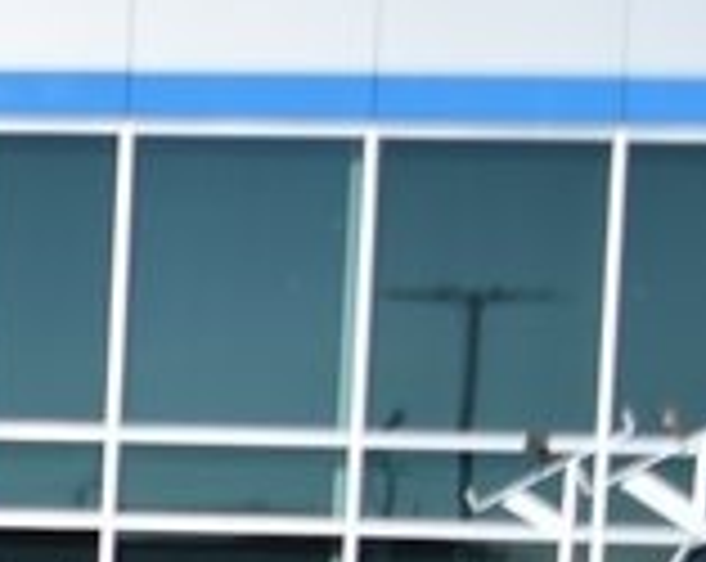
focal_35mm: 221
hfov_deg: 8.1
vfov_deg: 6.7
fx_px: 4609
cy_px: 1191
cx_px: -992
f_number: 4.5
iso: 100
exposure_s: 1/1000
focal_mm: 24
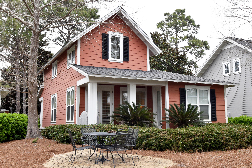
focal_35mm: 42
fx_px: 294
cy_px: 84
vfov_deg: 31.9
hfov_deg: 46.4
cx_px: 126
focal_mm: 28
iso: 720
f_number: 16
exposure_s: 1/80
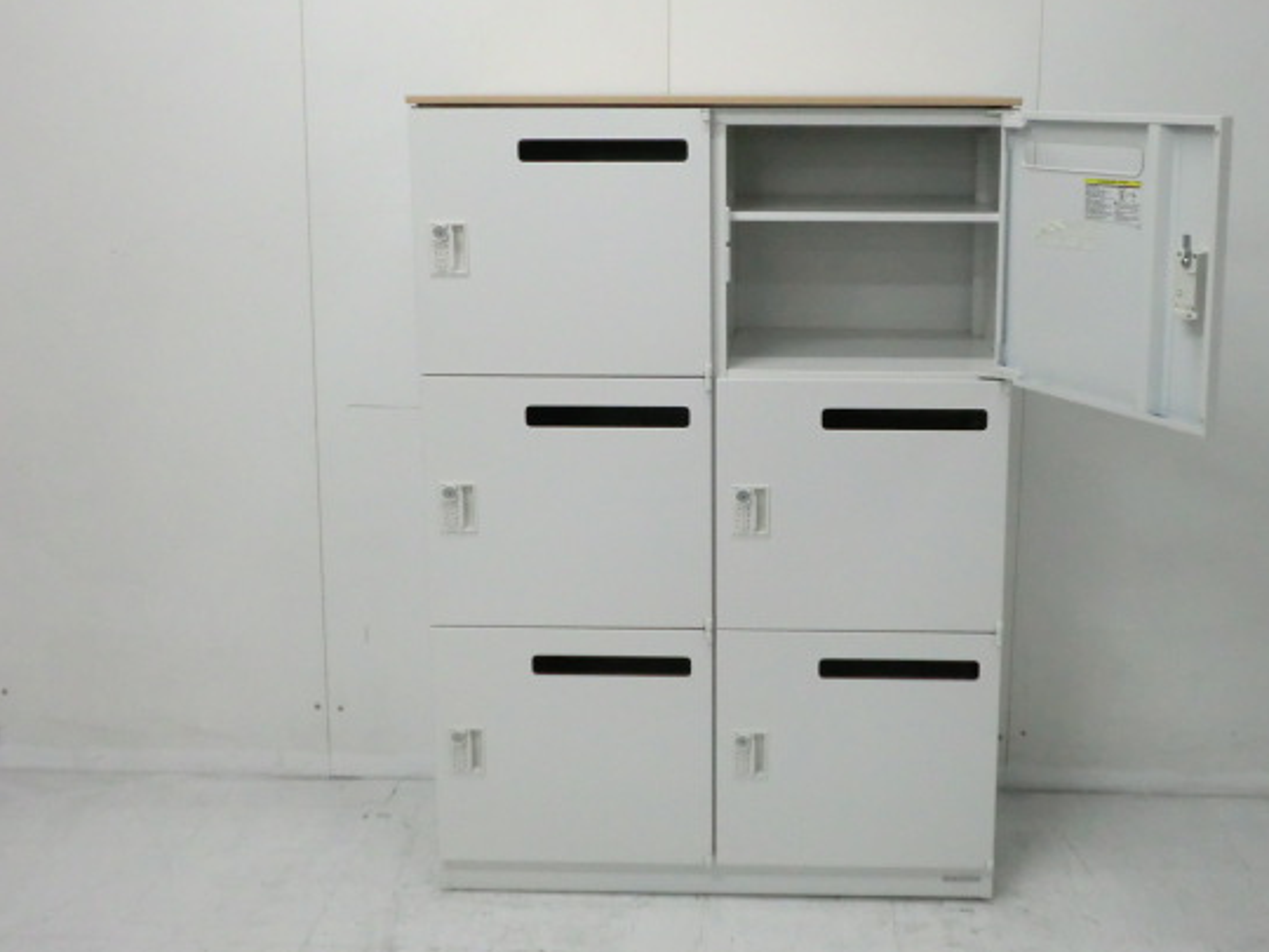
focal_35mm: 45
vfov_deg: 32.1
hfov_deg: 41.9
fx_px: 1650
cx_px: 750
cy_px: 404
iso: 500
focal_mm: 6.9
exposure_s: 1/60
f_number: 3.9
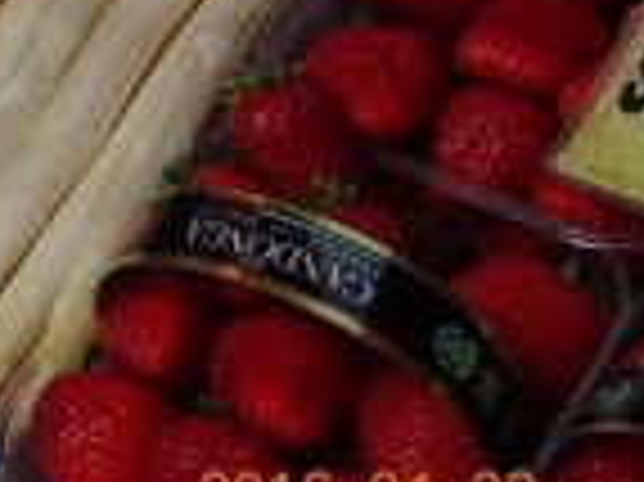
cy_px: -196
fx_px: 2082
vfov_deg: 12.7
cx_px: -441
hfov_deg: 15.6
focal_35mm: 112
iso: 80
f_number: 4
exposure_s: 1/800
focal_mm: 5.43
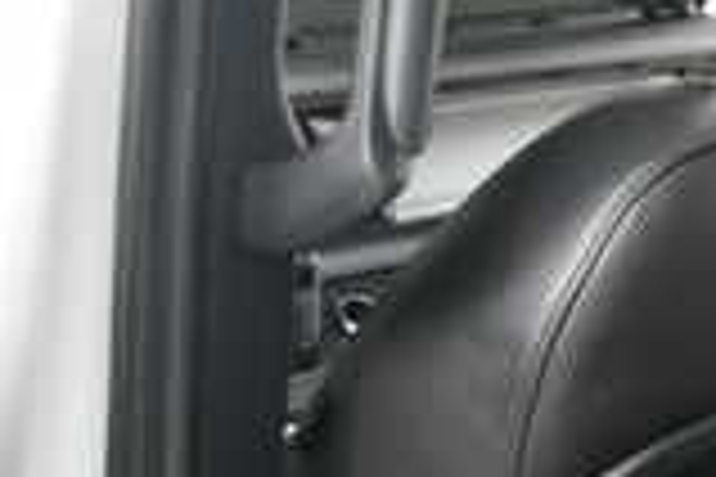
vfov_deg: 11.3
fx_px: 2406
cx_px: 1081
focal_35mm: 121
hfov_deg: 15.6
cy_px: 364
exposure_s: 1/160
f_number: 4
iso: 100
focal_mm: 20
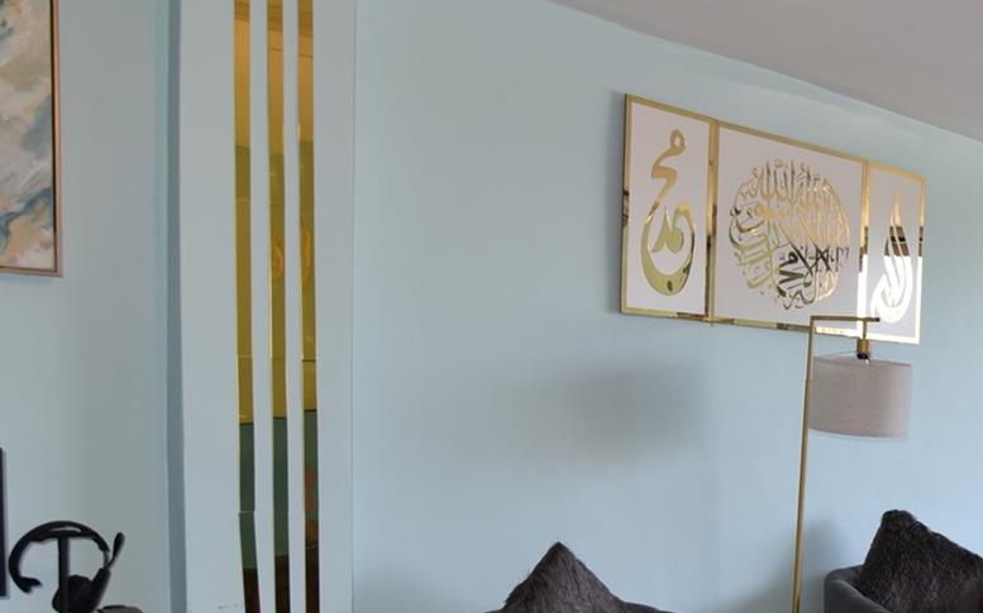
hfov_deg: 36.6
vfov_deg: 29.3
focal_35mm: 43
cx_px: 1154
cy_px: 473
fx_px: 1152
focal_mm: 16
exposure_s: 1/100
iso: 400
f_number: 4
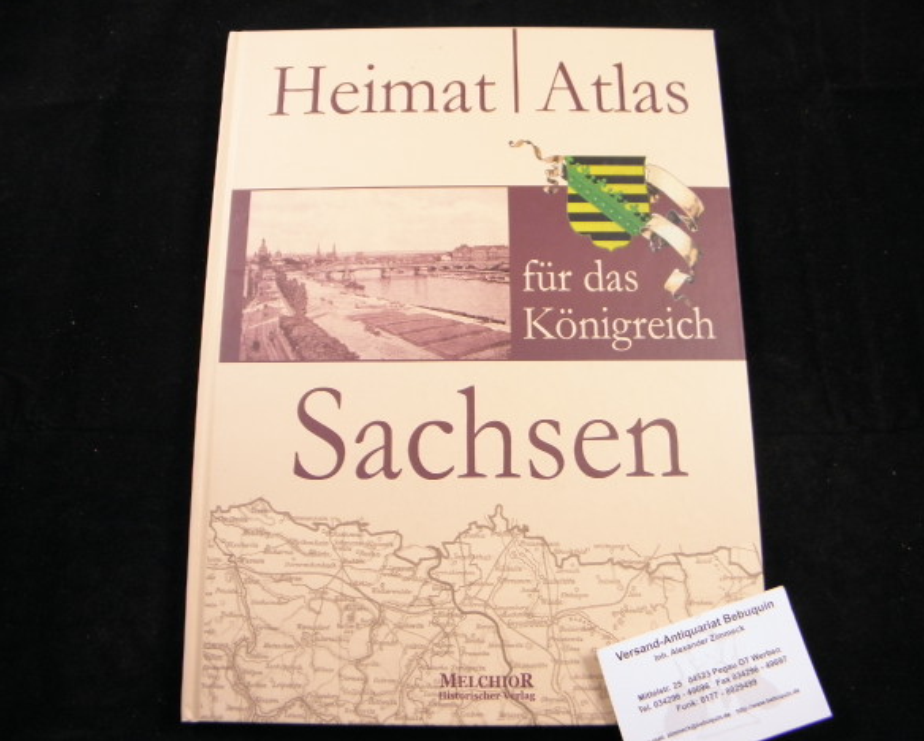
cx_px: 454
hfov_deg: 57.1
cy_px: 375
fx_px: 848
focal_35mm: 31
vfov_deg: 47.2
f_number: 3.5
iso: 160
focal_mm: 5.2
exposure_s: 1/30
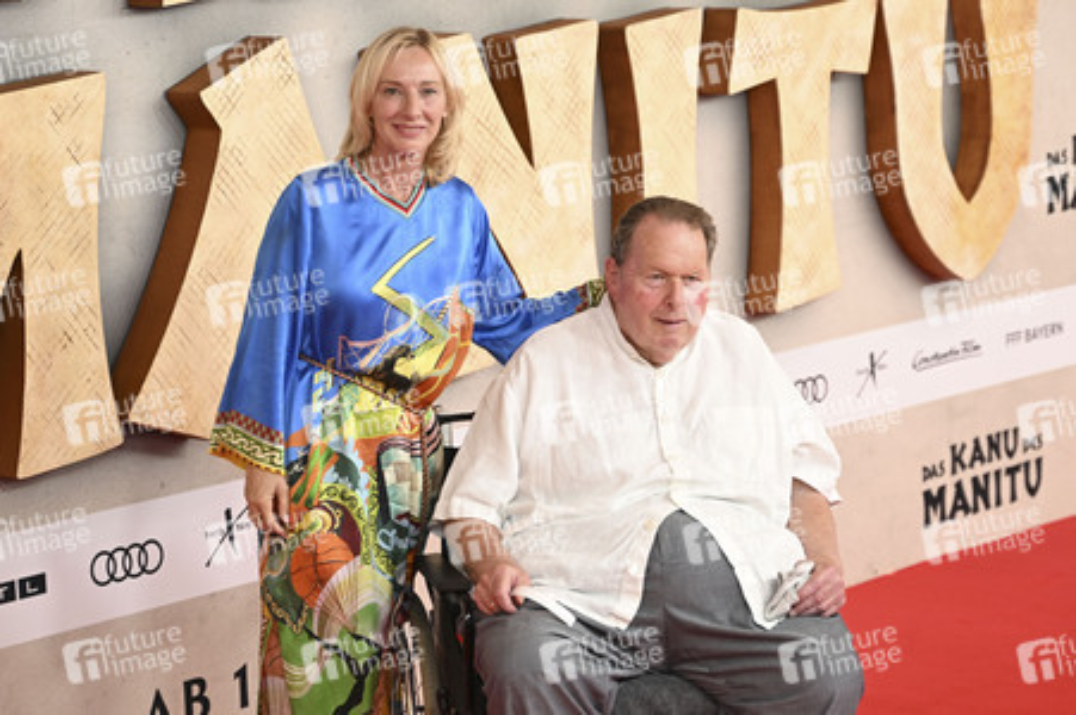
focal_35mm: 75
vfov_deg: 18.2
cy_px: 358
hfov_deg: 27.0
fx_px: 2240
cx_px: 538
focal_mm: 75
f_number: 2.8
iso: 250
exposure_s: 1/160
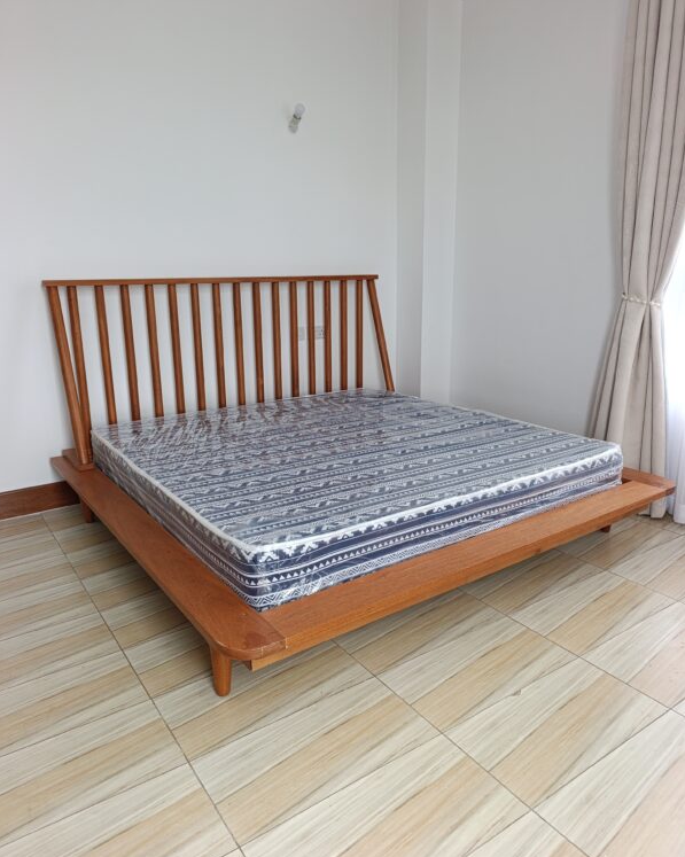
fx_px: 609
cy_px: 419
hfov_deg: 58.7
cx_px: 343
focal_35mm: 24
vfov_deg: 70.3
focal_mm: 6.14
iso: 320
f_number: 1.6
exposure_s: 1/100
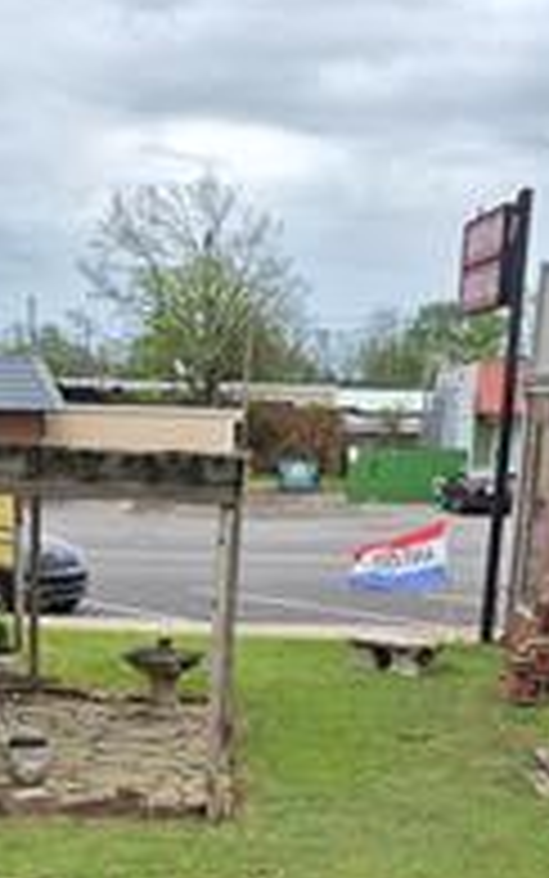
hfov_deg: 21.6
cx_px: 194
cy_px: 977
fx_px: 1435
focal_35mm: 60
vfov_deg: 30.3
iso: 80
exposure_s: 1/3216
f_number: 1.8
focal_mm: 5.4
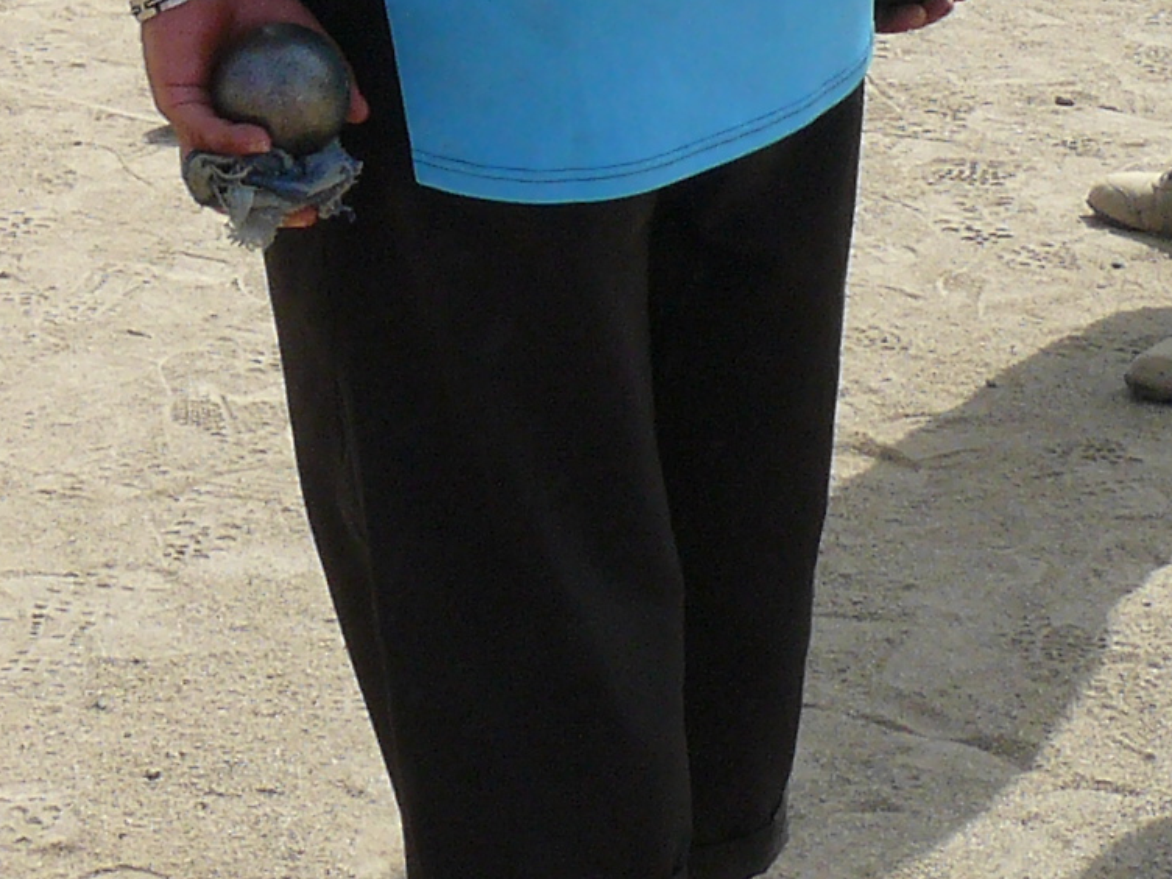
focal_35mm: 147
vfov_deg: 9.6
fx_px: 4977
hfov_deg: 13.4
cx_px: 242
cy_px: -754
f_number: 5.6
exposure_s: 1/400
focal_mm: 6
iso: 100
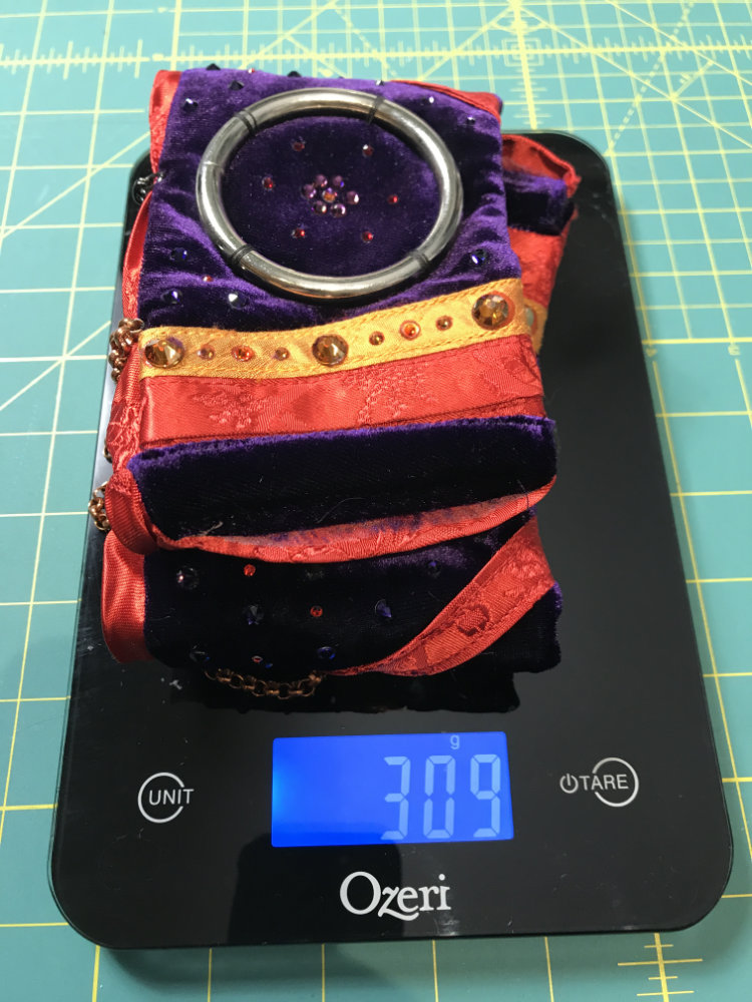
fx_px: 811
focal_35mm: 28
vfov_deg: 63.4
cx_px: 376
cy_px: 501
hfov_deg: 49.7
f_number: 1.8
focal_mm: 4
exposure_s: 1/17
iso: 40
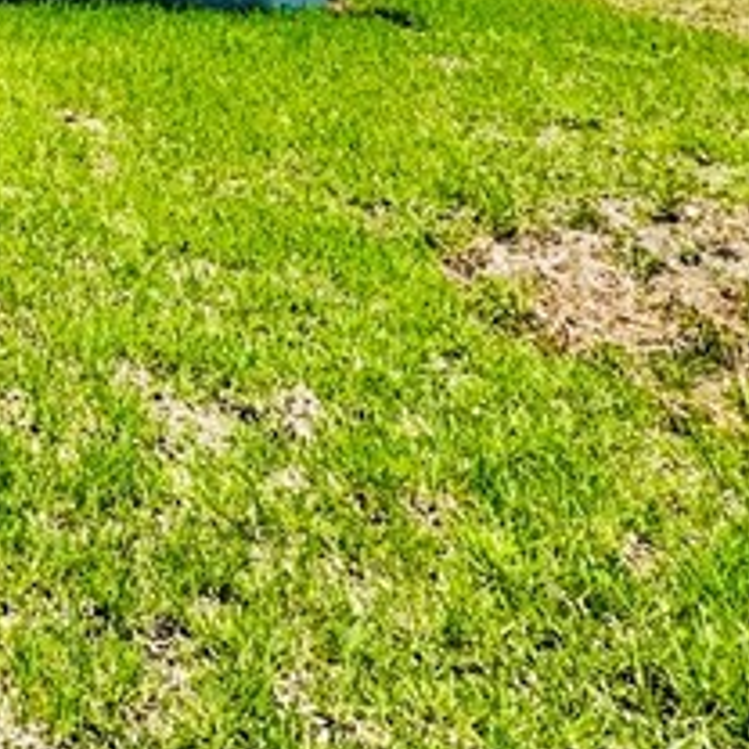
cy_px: -313
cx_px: -450
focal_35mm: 61
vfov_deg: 23.6
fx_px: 1493
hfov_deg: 22.0
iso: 50
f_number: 2.2
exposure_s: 1/2584
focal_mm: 2.22
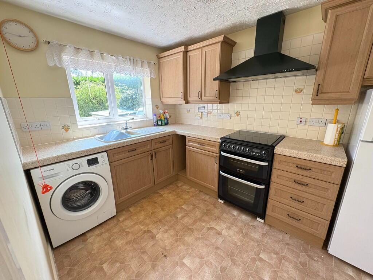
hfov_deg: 102.1
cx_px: 186
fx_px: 151
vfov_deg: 85.7
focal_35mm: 14
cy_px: 140
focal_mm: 2.22
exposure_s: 1/74
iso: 250
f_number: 2.2
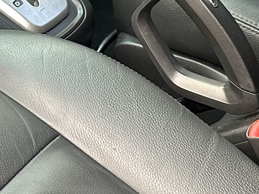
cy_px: -58
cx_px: -82
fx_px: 861
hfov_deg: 16.2
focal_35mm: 115
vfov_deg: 12.5
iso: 250
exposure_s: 1/84
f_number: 1.78
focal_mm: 6.86
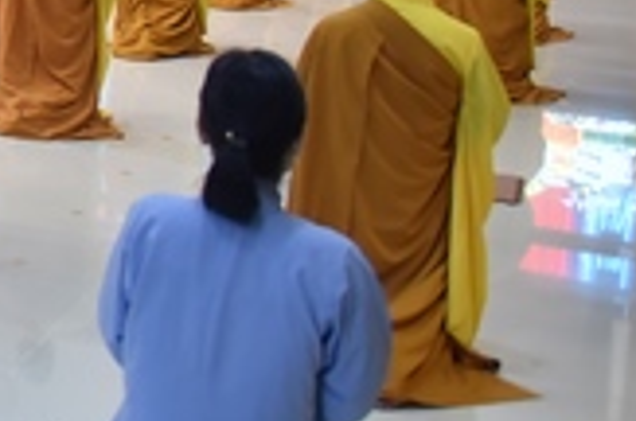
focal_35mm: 96
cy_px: -269
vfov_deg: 13.2
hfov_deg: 16.7
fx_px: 1693
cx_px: -585
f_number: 4
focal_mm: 24
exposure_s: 1/125
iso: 1600
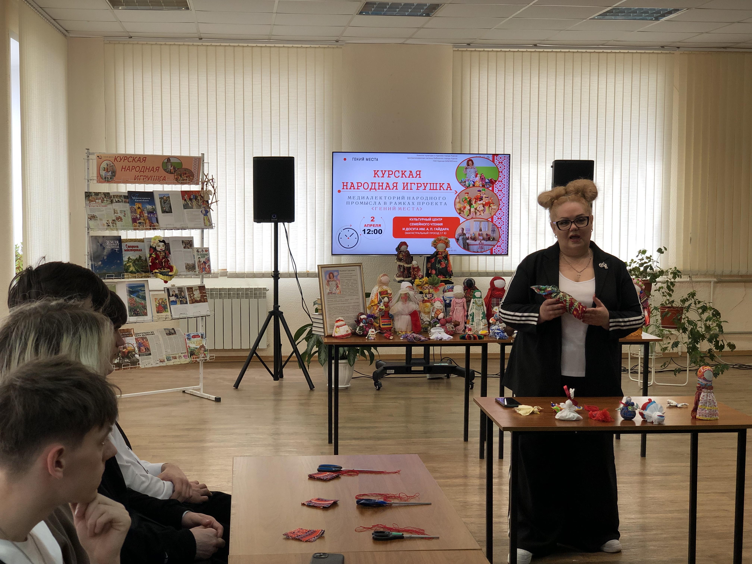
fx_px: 1130
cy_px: 282
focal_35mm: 52
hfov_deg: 36.8
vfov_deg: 28.0
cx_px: 376
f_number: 2.4
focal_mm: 6
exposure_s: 1/50
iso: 20
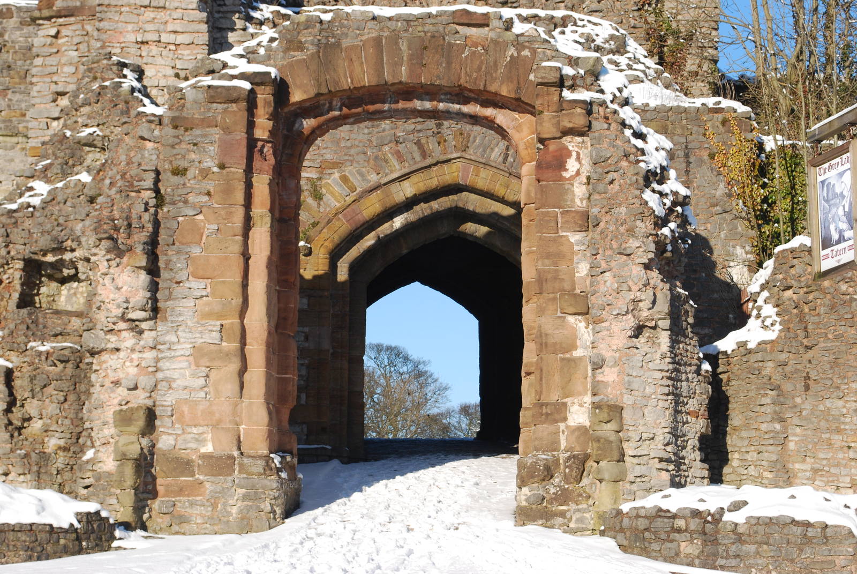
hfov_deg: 26.0
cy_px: 287
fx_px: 1859
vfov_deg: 17.5
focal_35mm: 78
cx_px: 428
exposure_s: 1/250
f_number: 10
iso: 200
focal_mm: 52
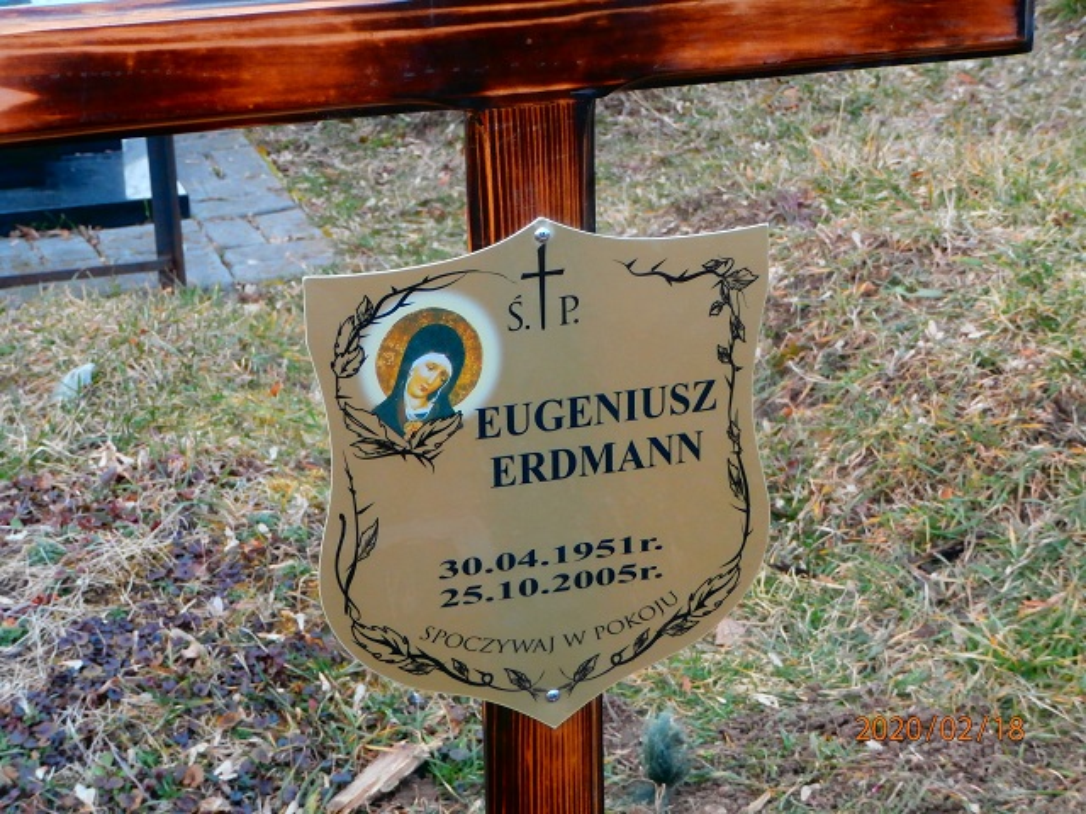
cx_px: 543
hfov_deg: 22.8
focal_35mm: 86
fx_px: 2698
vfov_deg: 17.2
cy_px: 407
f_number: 5
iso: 200
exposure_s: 1/80
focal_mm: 15.16
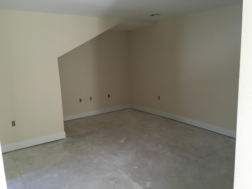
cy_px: 94
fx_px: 211
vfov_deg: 48.2
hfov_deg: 61.7
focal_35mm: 29
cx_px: 126
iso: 200
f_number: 2.2
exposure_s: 1/17
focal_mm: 4.15
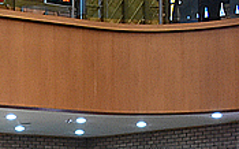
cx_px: -7
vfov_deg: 7.2
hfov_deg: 11.7
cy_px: 265
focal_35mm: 177
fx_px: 1152
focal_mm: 38
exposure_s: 1/125
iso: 5000
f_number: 6.3
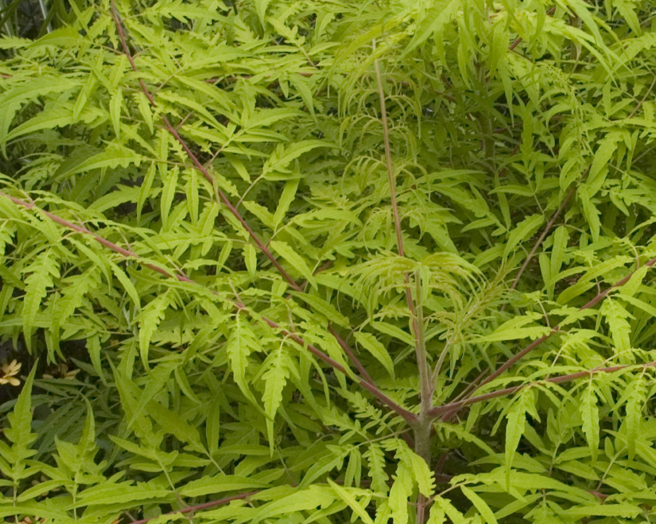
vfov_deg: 23.7
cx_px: 671
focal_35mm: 63
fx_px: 1228
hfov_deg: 28.0
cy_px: 422
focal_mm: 17
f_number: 8
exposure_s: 1/45
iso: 400
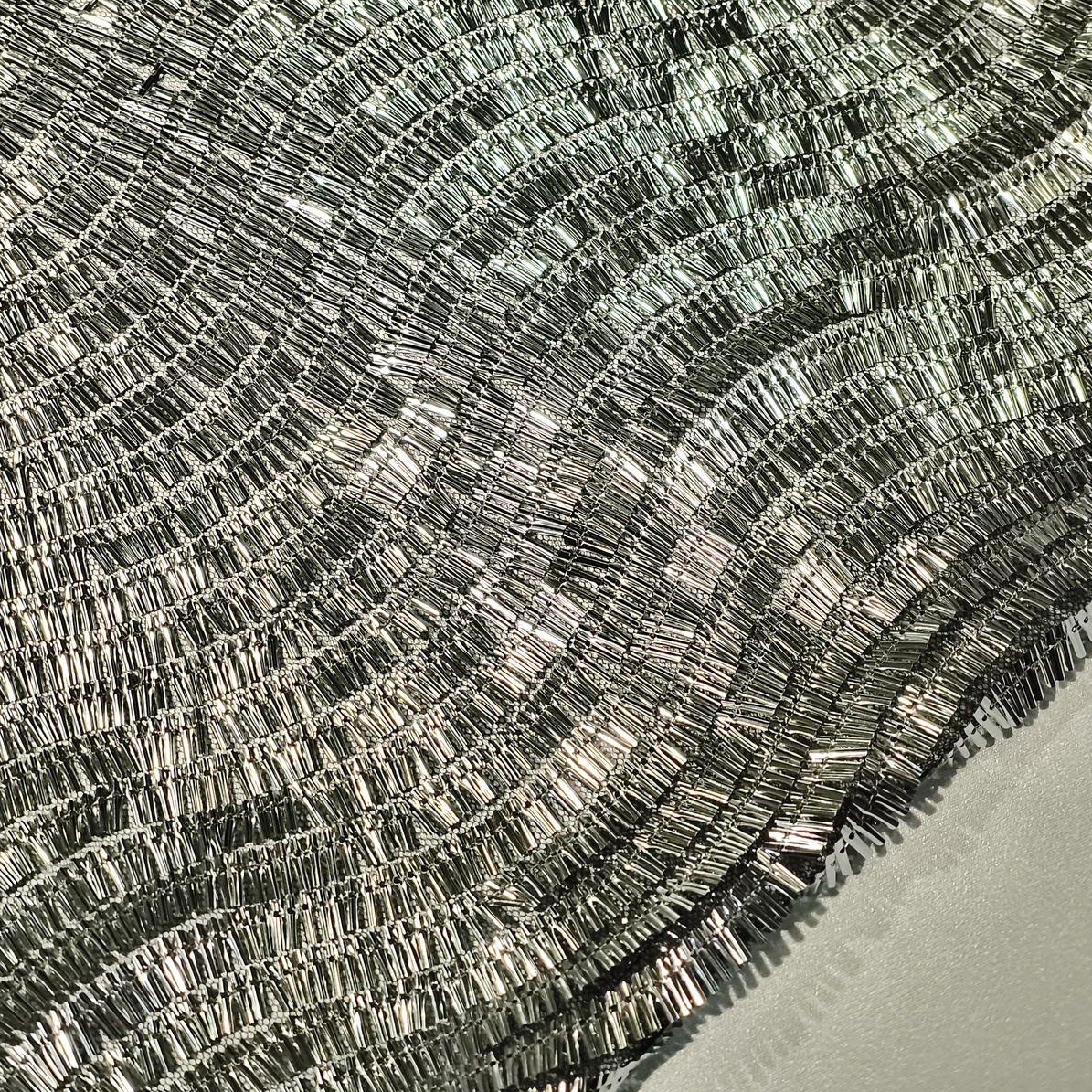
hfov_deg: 24.3
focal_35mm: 71
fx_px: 2534
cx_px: 469
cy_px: 546
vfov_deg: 24.3
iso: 3200
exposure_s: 1/3200
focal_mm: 8.8
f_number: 2
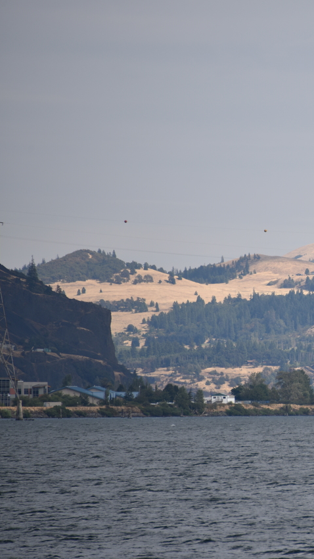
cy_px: 279
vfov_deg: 4.6
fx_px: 7009
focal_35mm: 473
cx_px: 409
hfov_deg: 2.6
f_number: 6.3
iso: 100
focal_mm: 300
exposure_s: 1/640
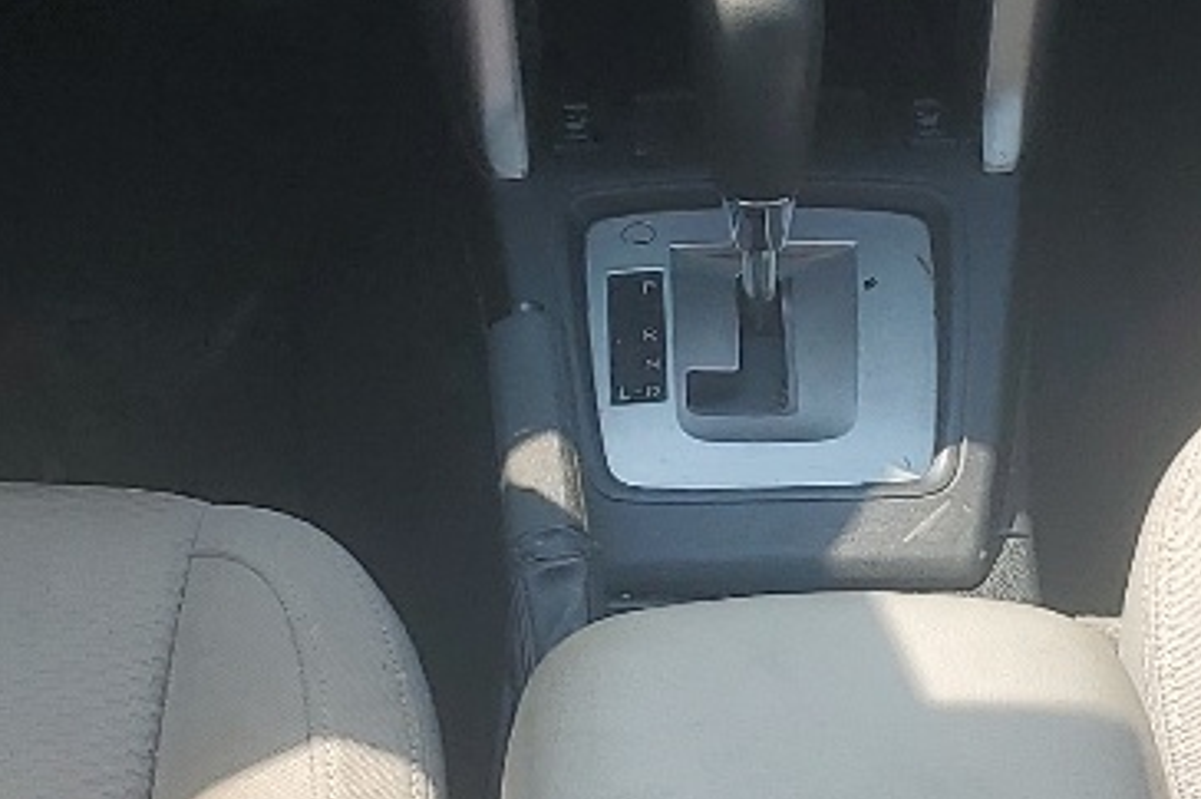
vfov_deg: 11.5
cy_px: 532
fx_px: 3966
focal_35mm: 119
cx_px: 756
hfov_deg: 17.2
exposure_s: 1/1000
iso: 50
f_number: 1.5
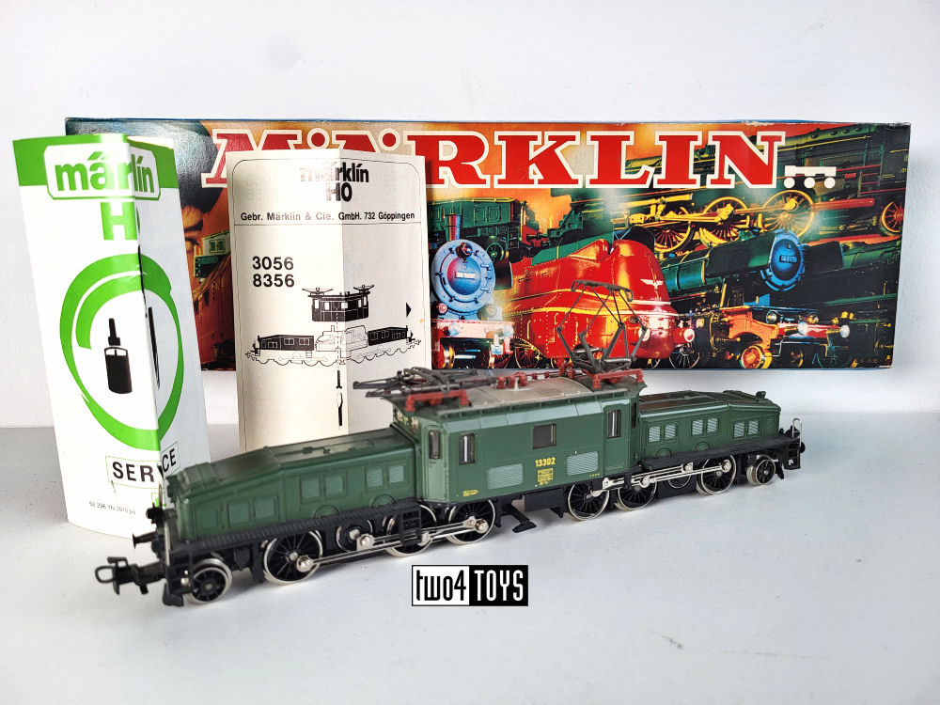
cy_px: 352
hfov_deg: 67.3
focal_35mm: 26
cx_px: 470
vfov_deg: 53.1
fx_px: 706
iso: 50
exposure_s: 1/100
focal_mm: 5.4
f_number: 1.8
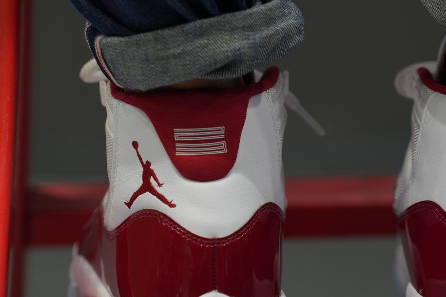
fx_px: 2032
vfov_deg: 8.4
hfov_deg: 12.5
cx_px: 314
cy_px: 141
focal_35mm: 164
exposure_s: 1/60
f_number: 2.8
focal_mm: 75
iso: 200
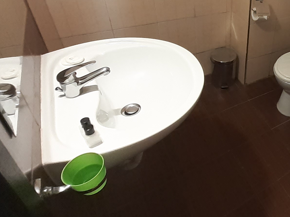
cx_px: 298
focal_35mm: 28
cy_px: 38
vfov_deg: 46.6
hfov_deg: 49.9
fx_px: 235
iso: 320
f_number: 2.2
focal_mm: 1.13
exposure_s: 1/24
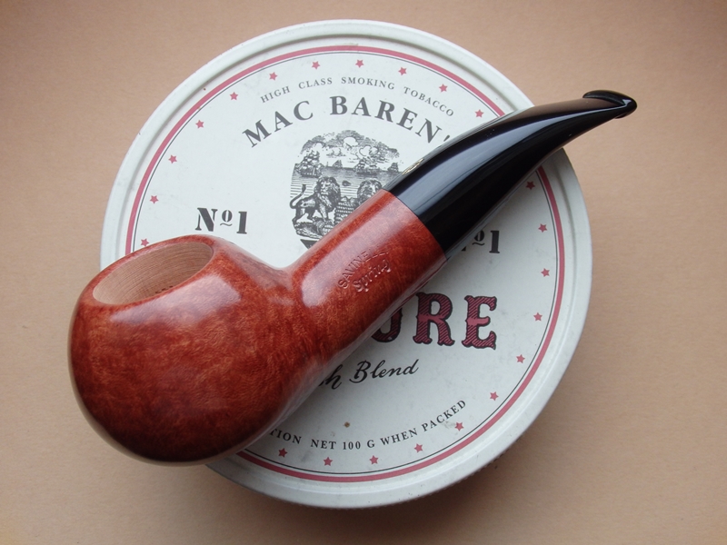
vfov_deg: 36.0
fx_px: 840
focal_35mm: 40
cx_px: 364
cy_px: 272
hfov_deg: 46.8
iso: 250
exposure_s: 1/40
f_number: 3.7
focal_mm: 7.3
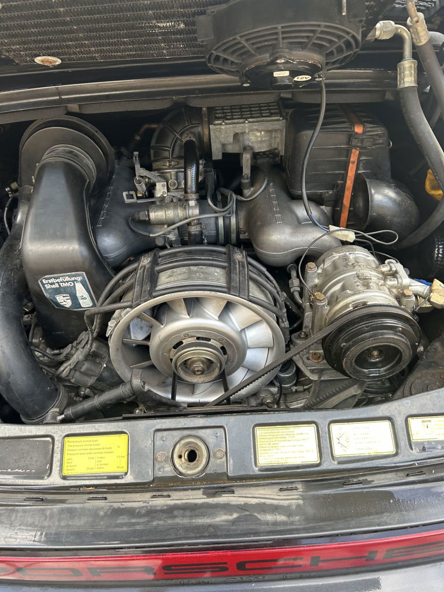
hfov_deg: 53.1
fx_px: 445
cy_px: 296
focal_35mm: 26
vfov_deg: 67.3
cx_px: 222
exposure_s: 1/121
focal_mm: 5.7
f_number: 1.5
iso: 32
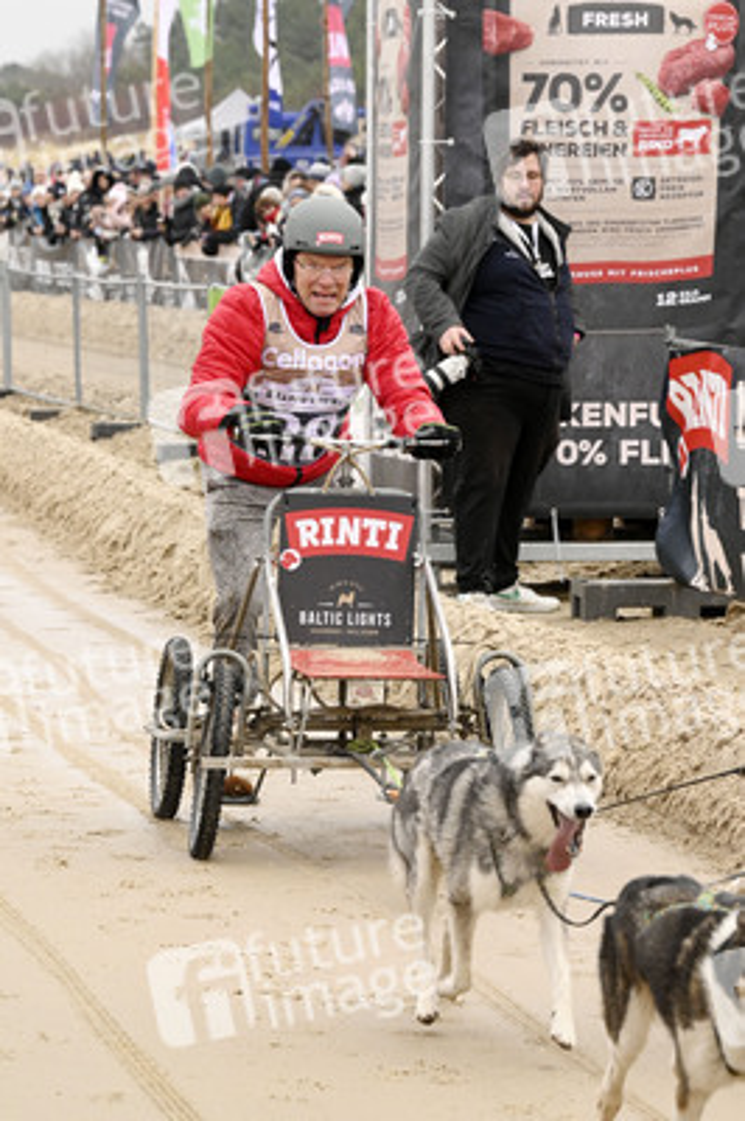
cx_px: 372
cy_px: 560
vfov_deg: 10.3
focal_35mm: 200
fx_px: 6219
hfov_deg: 6.9
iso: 4000
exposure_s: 1/800
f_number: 13
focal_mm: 200
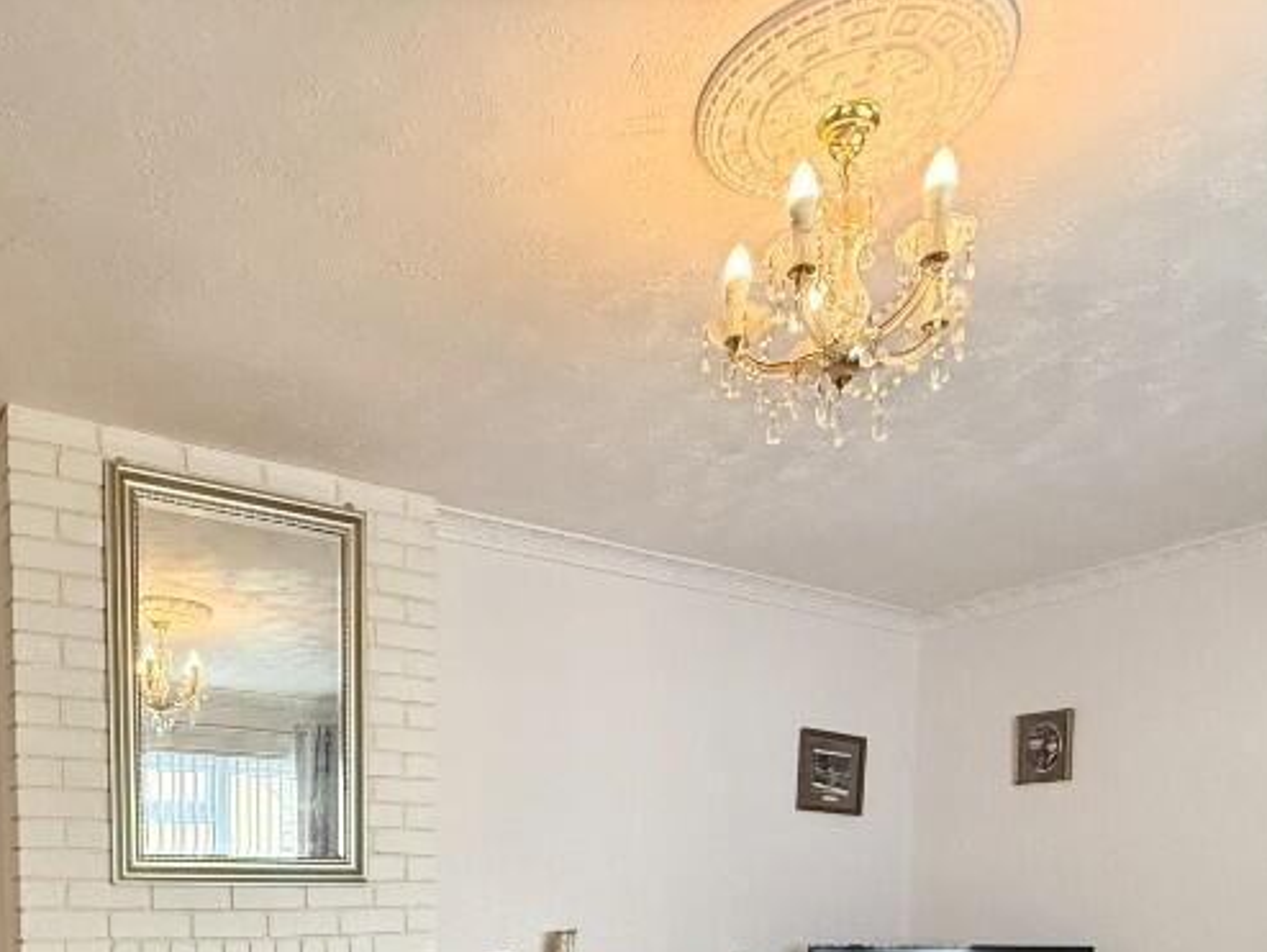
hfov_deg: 59.2
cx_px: 359
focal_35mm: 29
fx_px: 1062
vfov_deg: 41.2
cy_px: 978
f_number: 2.2
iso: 200
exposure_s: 1/100
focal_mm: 2.22
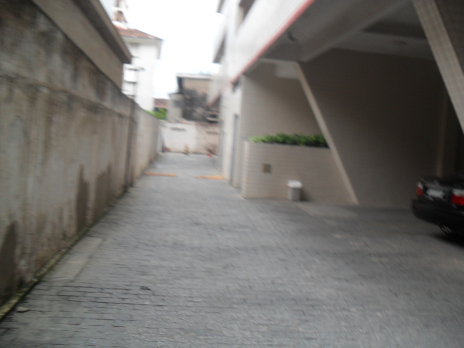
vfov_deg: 40.7
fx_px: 469
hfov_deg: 52.6
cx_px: 232
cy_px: 174
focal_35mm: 35
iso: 80
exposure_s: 1/45
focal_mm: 6.3
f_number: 3
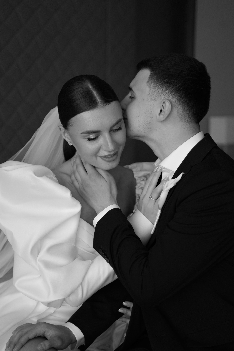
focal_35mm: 59
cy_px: 176
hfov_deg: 23.0
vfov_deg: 33.9
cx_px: 117
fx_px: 575
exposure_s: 1/500
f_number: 2.8
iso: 640
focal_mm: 59
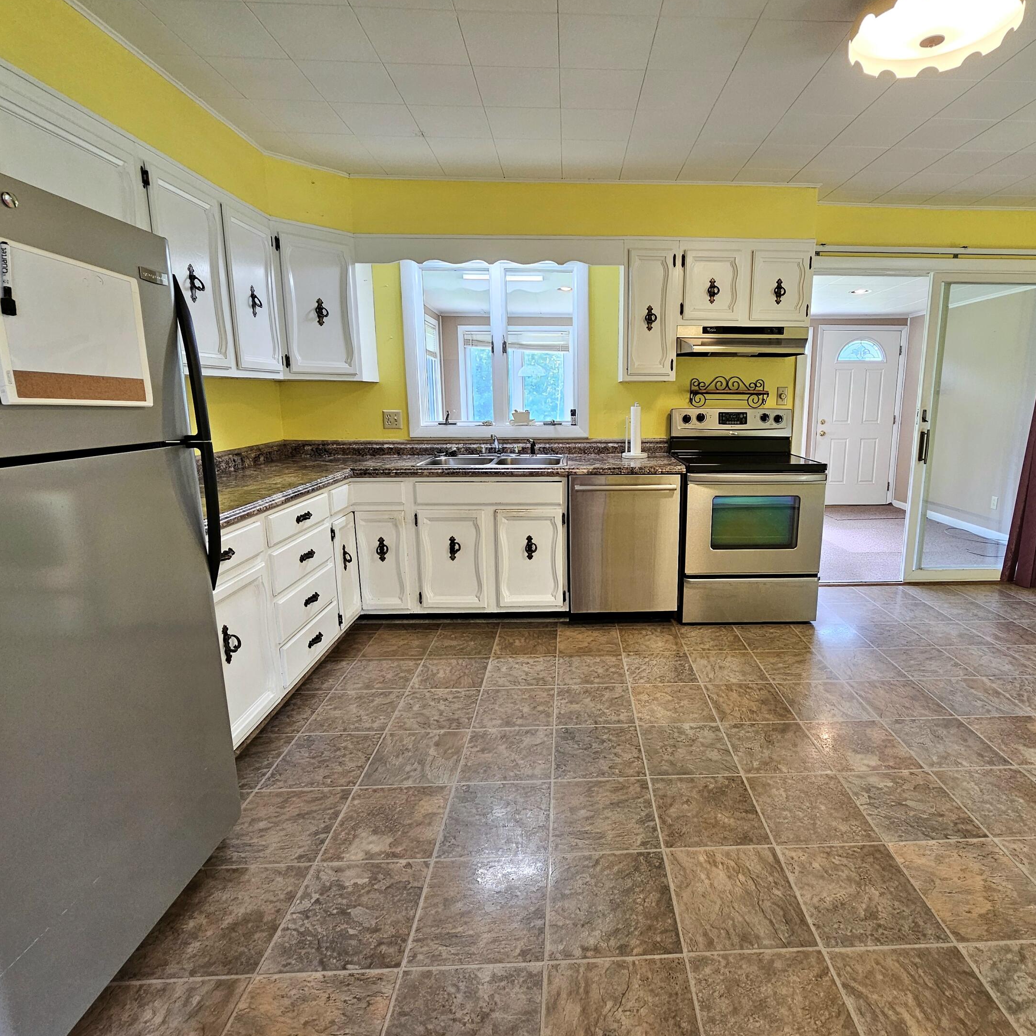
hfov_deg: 86.7
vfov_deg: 87.4
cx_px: 605
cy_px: 504
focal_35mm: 16
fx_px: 542
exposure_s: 1/60.2
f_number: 2.2
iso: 125
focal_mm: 2.2
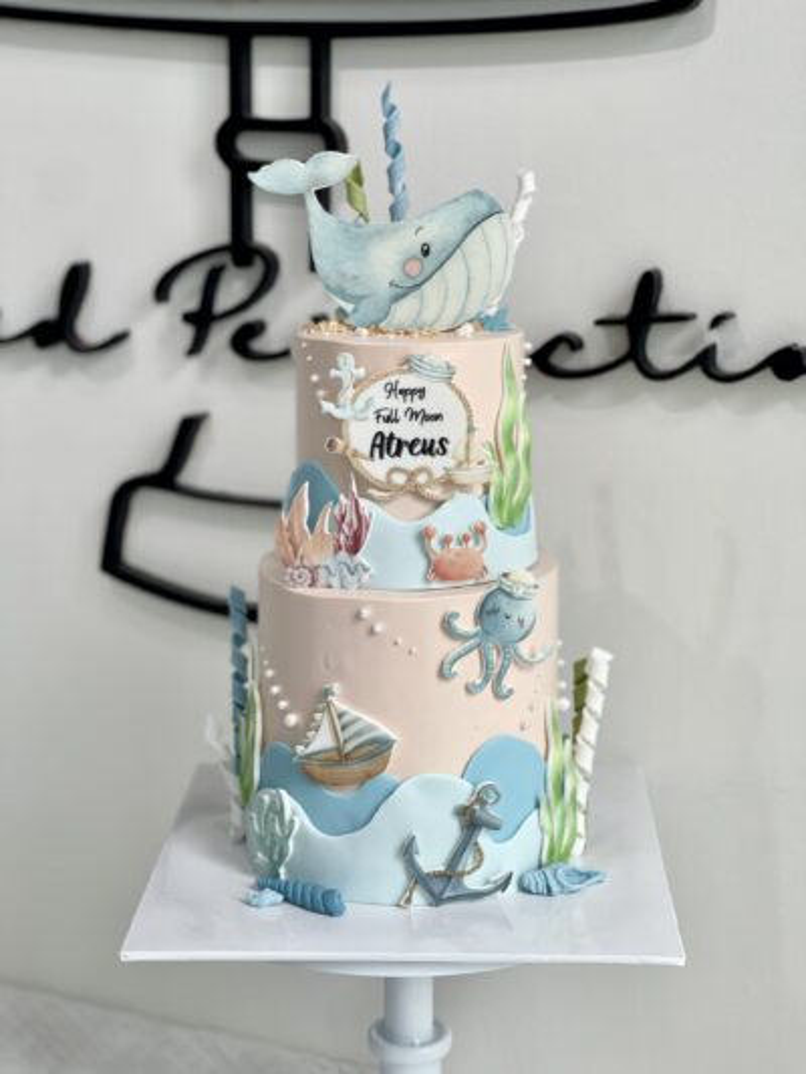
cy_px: 537
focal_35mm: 64
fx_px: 1986
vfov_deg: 30.3
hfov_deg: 22.9
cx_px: 403
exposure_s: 1/100
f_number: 2.2
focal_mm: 7.5
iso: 25
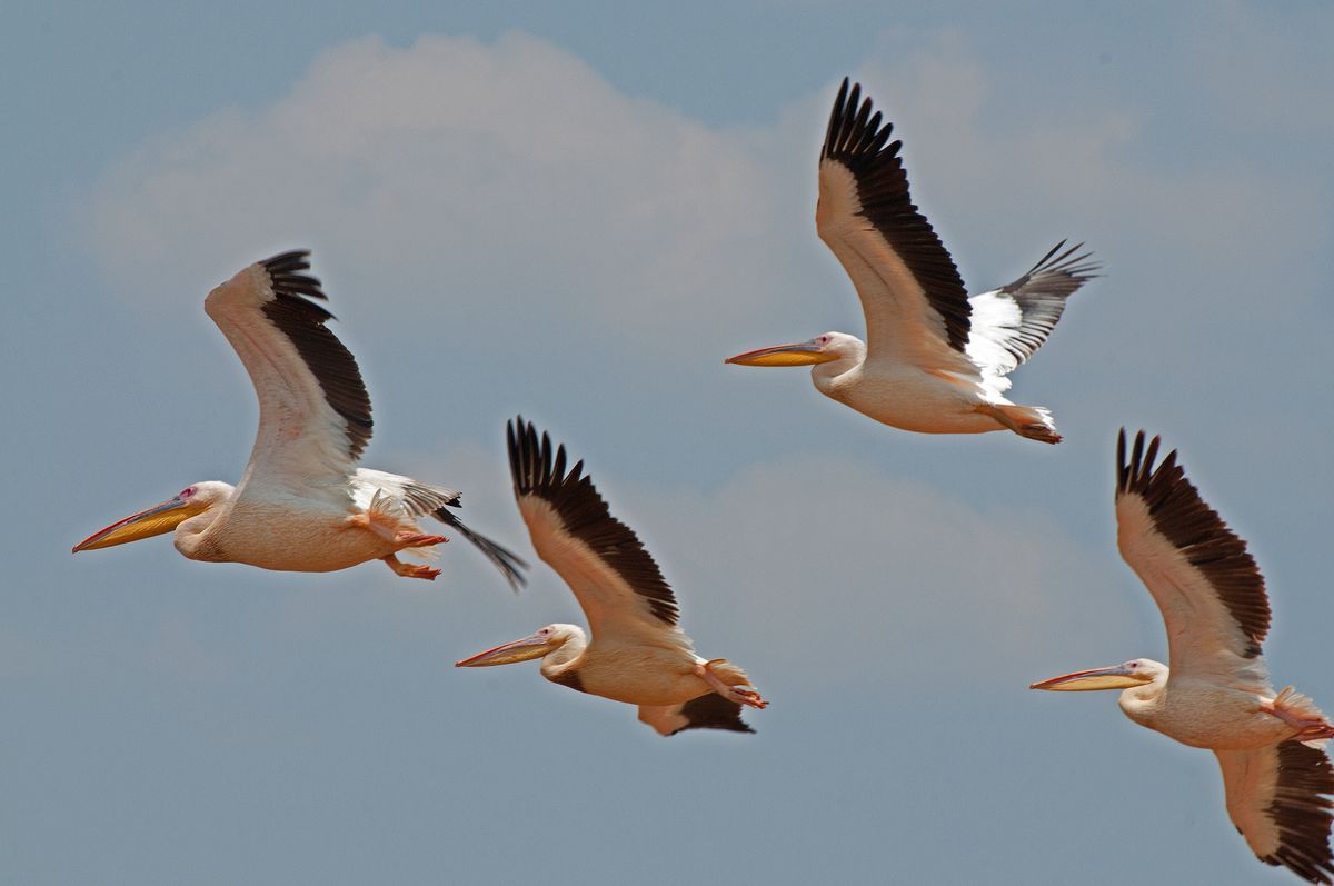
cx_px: 667
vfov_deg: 3.0
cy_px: 443
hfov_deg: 4.6
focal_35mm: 450
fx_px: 16654
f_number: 13
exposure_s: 1/640
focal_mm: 300
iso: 400
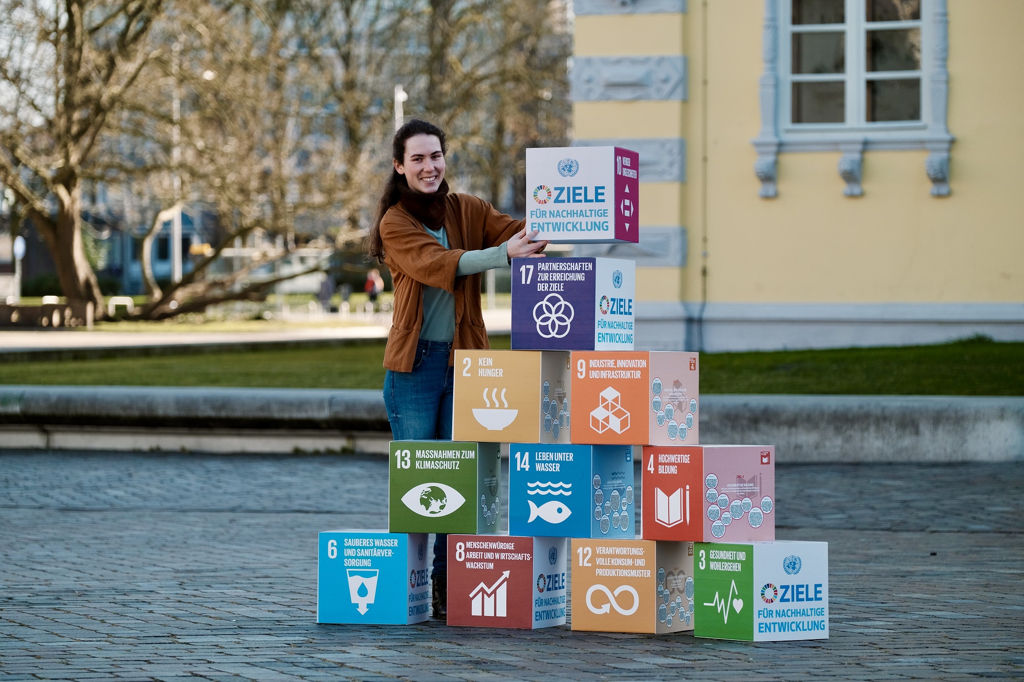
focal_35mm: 142
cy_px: 341
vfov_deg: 9.7
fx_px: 4038
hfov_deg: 14.5
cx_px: 512
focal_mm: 94.5
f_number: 2.8
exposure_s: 1/1000
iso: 400
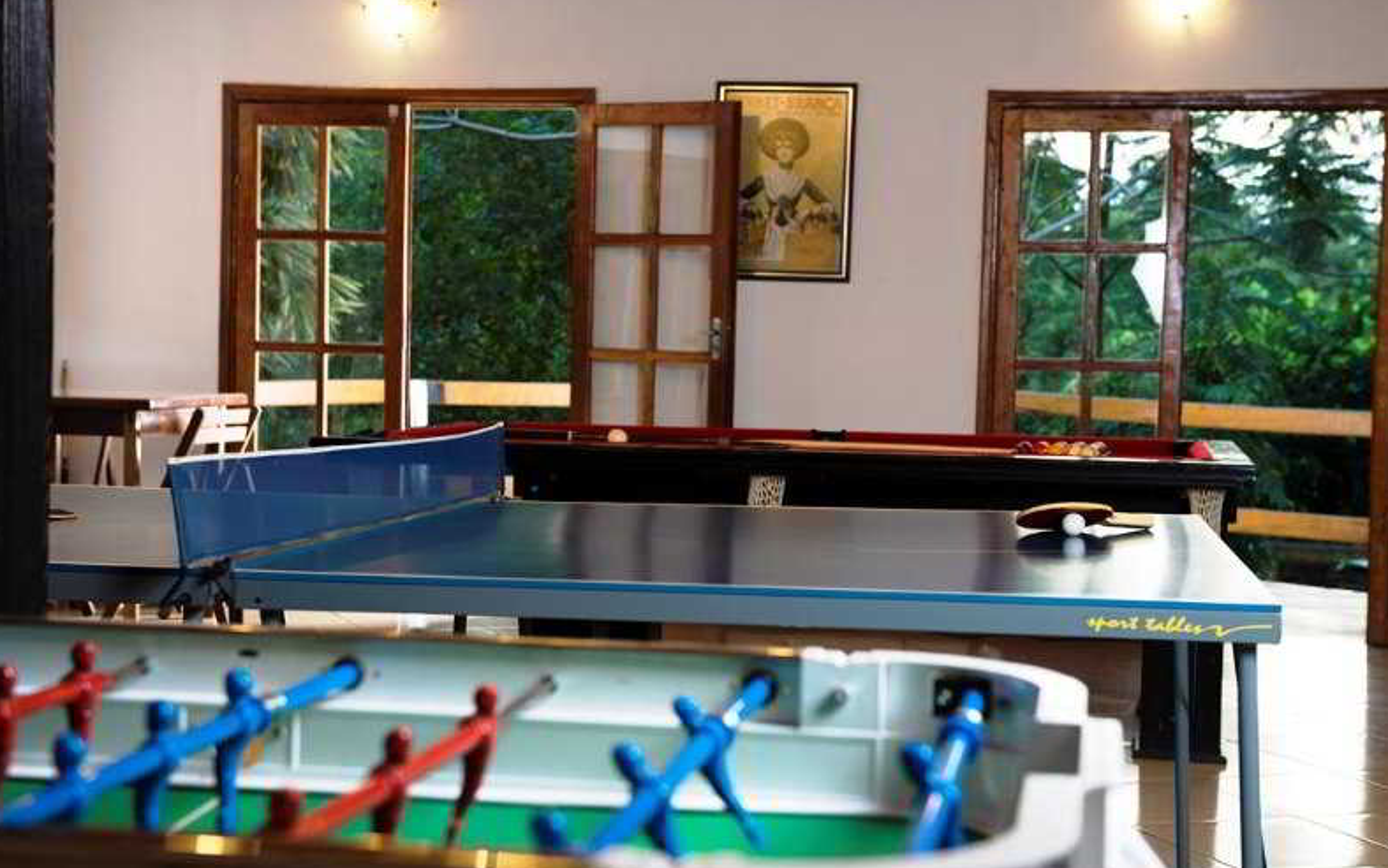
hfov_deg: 34.0
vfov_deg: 21.7
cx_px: 694
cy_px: 447
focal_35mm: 60
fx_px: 2270
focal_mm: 58
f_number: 5
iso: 400
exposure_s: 1/40
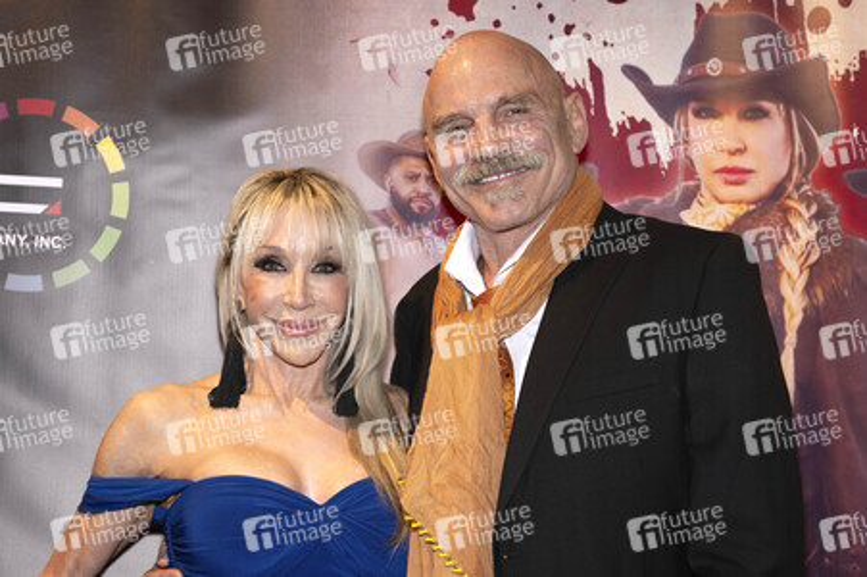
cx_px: 434
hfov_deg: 38.2
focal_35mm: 52
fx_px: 1251
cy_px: 288
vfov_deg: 26.0
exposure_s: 1/200
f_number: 5
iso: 800
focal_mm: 52
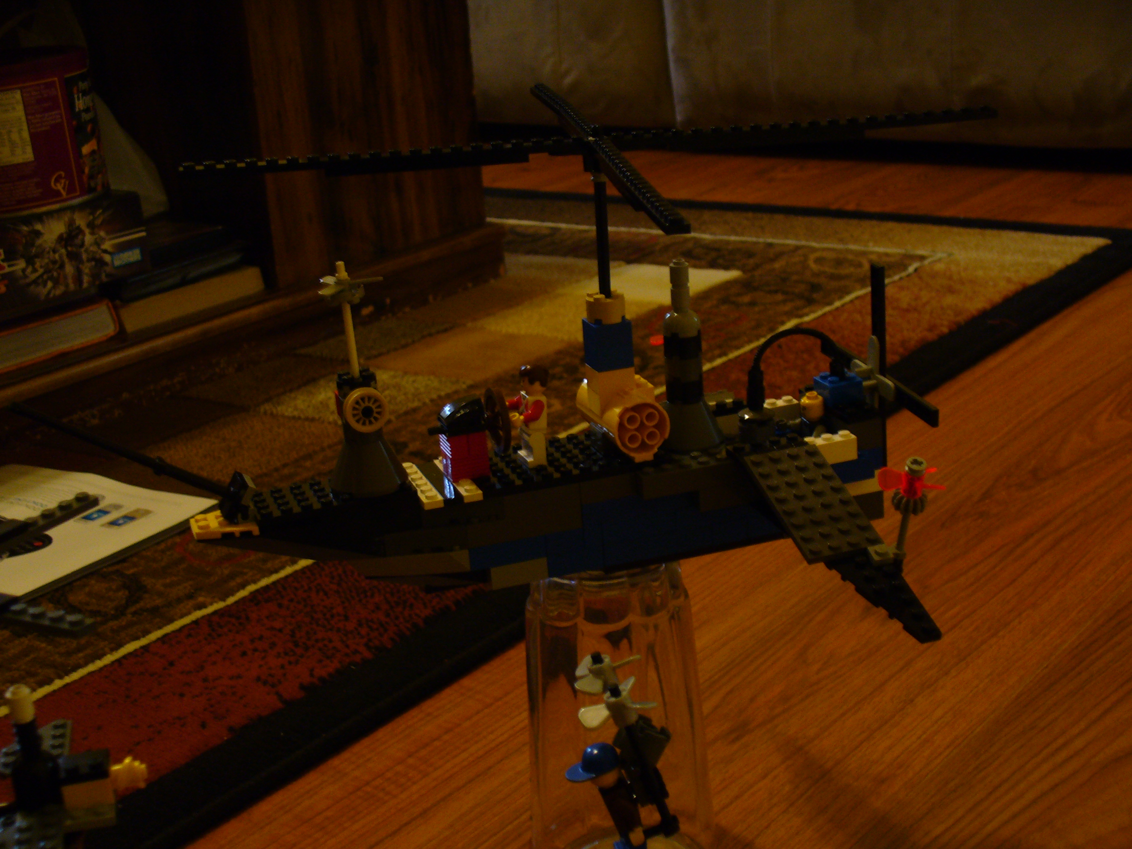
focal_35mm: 54
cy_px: 424
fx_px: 1766
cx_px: 566
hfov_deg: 35.5
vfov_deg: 27.0
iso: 100
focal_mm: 8.9
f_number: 3.1
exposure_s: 1/8
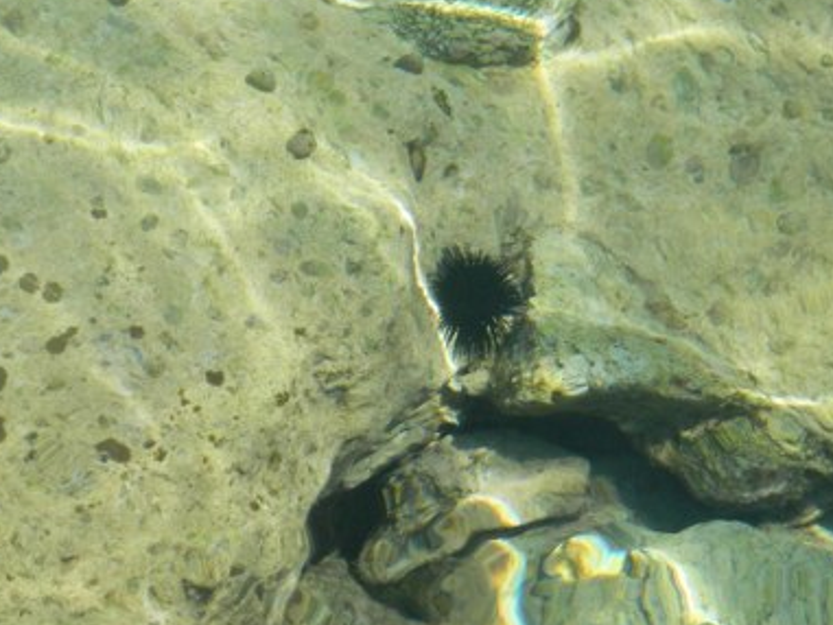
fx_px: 5199
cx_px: 177
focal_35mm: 216
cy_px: -7
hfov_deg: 9.1
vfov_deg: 6.9
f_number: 4.5
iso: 80
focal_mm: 18.6
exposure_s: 1/800
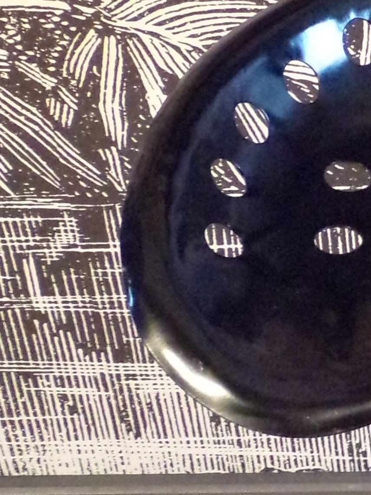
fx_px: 1844
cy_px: 233
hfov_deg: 11.0
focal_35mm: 129
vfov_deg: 15.3
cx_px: 575
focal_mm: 5.8
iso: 800
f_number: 3.2
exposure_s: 1/15
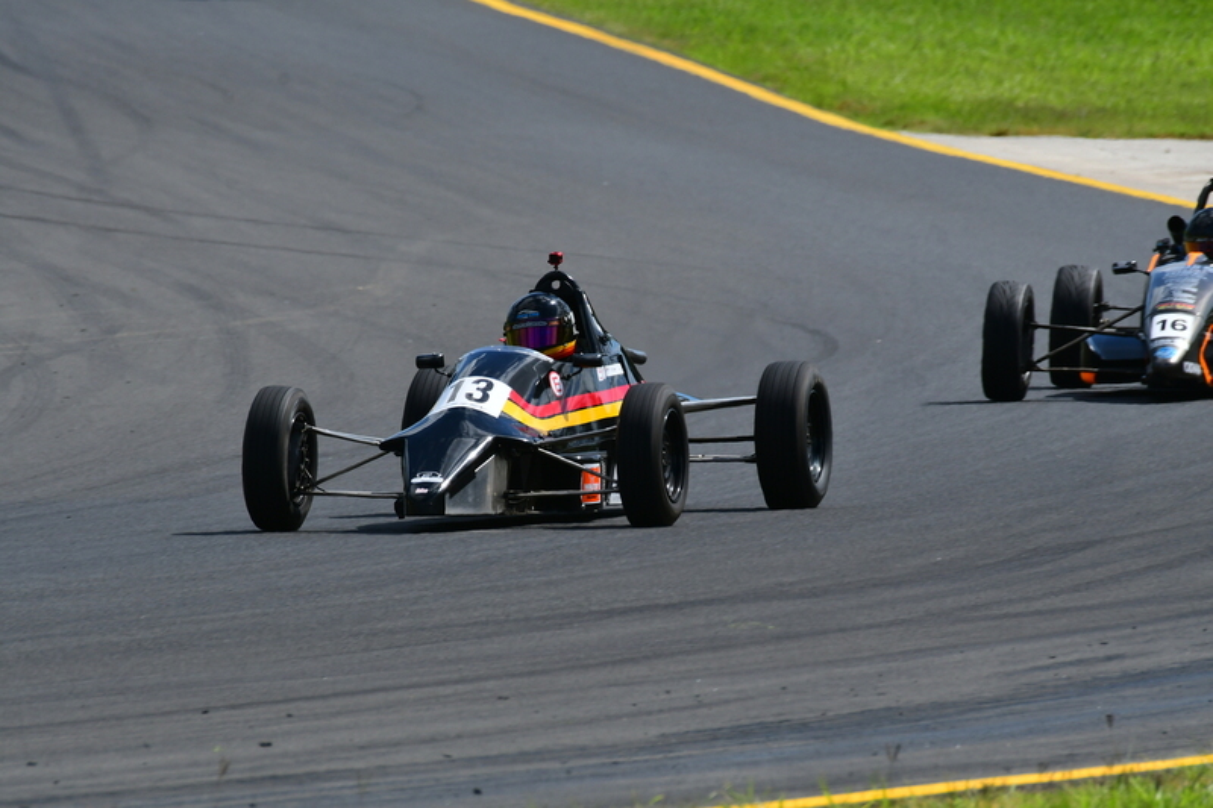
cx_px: 606
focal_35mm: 750
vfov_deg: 1.8
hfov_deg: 2.8
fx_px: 25264
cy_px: 404
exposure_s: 1/640
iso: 320
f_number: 11
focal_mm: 500
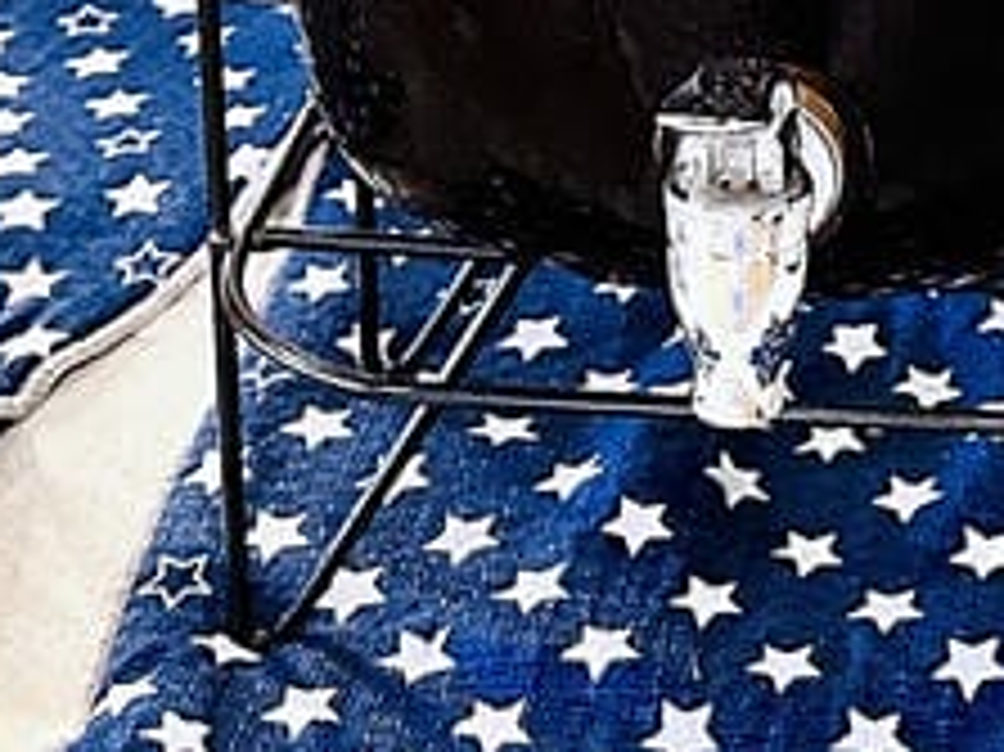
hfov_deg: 15.1
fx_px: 3739
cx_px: 914
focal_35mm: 129
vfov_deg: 10.8
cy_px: -603
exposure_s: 1/40
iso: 800
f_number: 1.78
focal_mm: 6.86
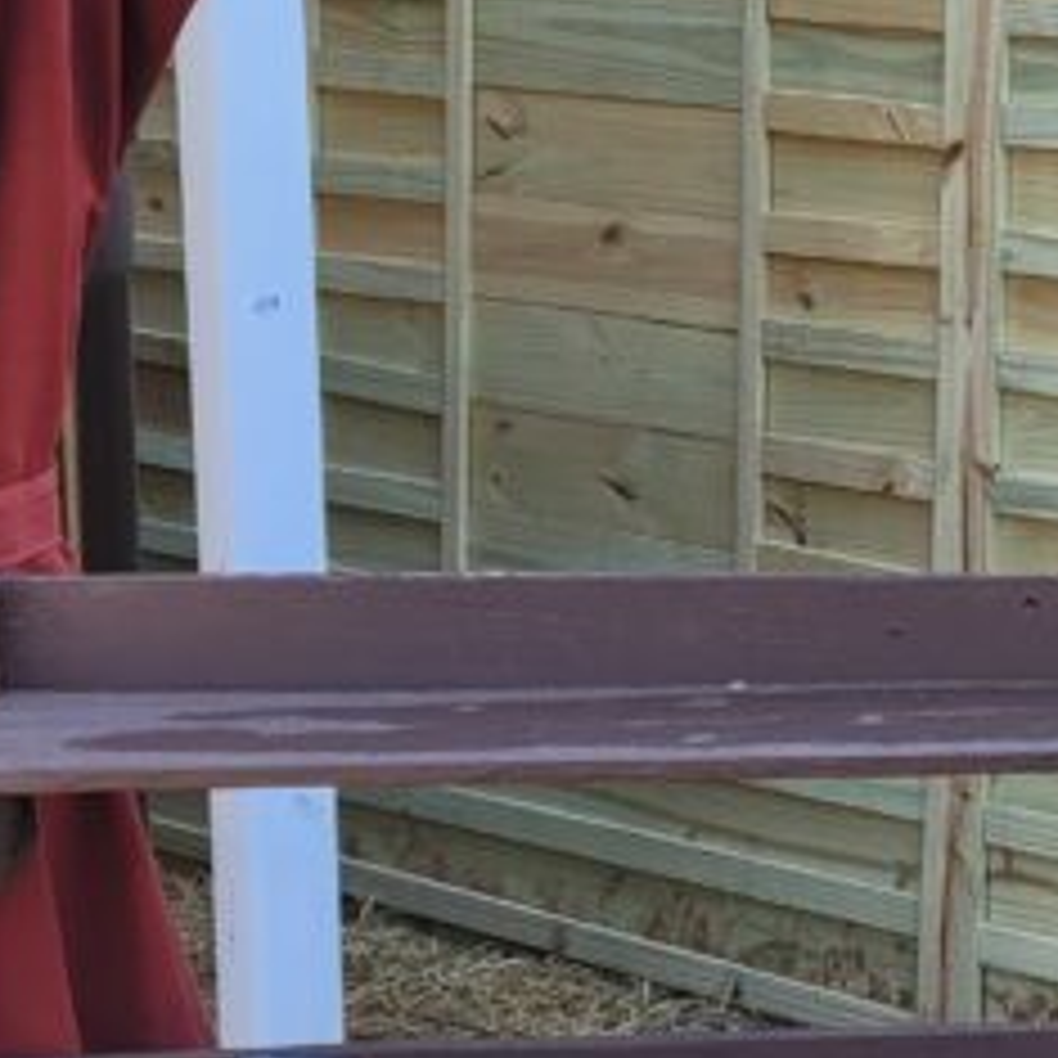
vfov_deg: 17.4
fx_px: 3458
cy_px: 392
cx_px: 1459
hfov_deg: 16.3
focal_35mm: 100
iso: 40
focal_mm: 5.4
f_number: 1.8
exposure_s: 1/268
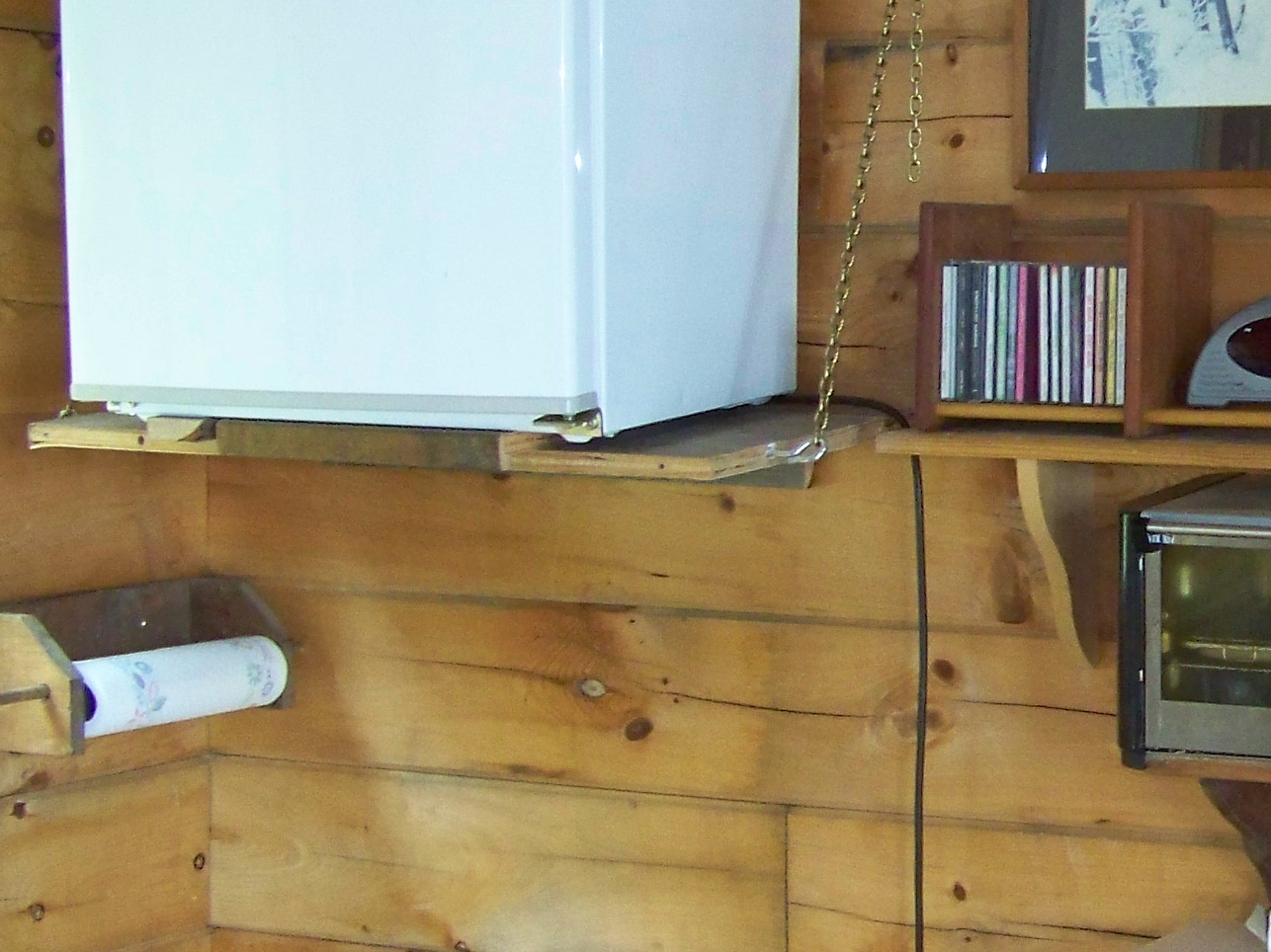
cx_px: 1319
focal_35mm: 86
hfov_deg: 21.8
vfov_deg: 17.2
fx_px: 3157
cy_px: 514
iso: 200
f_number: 2.8
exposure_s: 1/30
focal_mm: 5.85
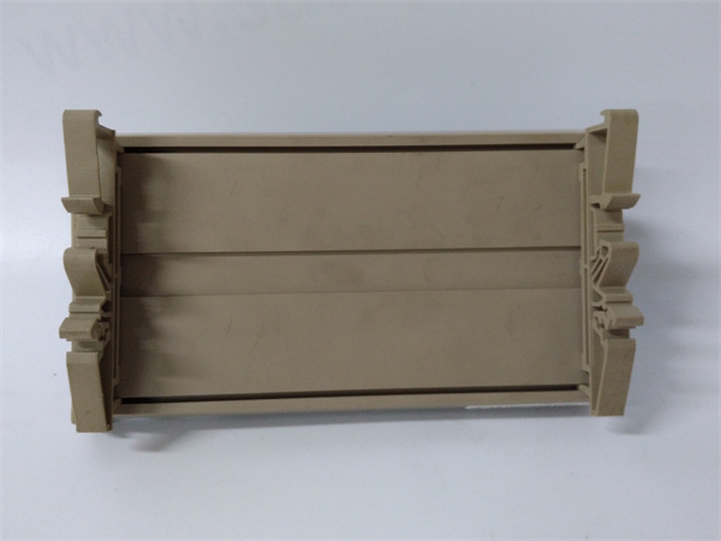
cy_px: 270
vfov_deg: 51.4
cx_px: 360
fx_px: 562
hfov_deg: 65.3
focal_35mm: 27
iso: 384
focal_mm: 3.79
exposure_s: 1/33
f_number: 2
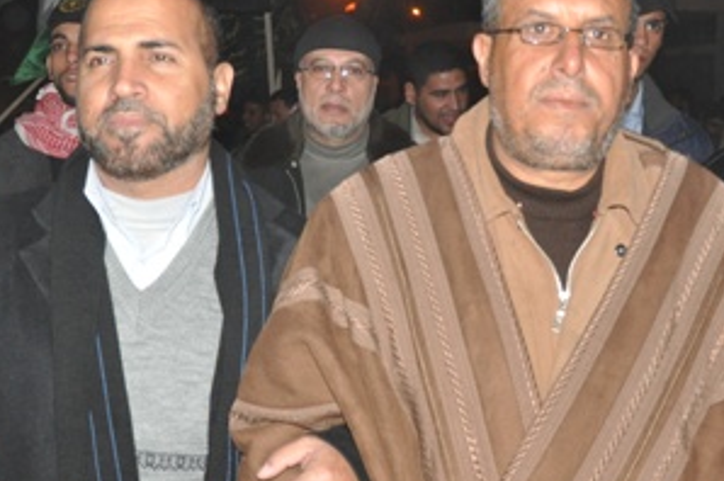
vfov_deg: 23.3
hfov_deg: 34.4
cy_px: 213
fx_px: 1165
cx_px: 282
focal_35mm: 58
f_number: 4.5
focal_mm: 18
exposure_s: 1/60
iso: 1000
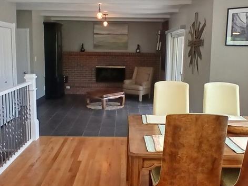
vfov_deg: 38.6
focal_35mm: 37
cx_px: 126
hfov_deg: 50.2
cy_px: 82
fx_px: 265
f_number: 2.2
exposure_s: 1/30
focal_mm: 1.4
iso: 100
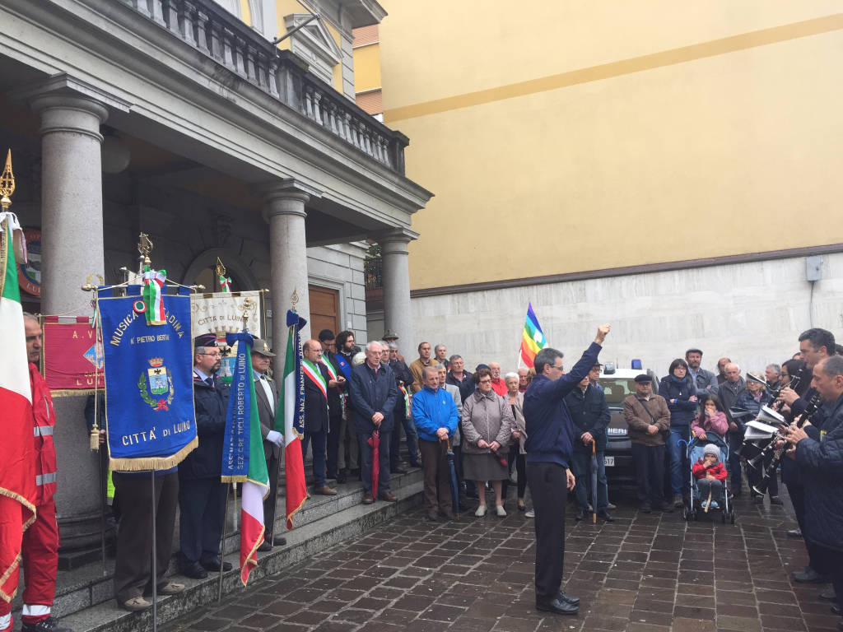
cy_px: 316
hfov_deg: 61.7
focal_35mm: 29
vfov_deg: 48.2
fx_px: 706
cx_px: 422
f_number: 2.2
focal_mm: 4.15
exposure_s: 1/100
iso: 50
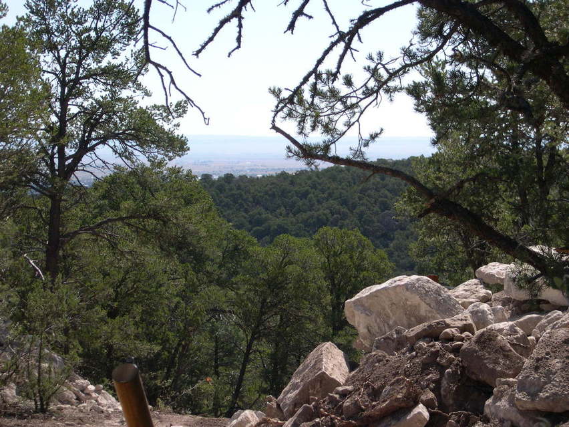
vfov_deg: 13.0
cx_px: 284
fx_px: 1874
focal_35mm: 114
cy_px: 214
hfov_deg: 17.3
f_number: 4.9
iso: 100
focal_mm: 24
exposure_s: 1/435
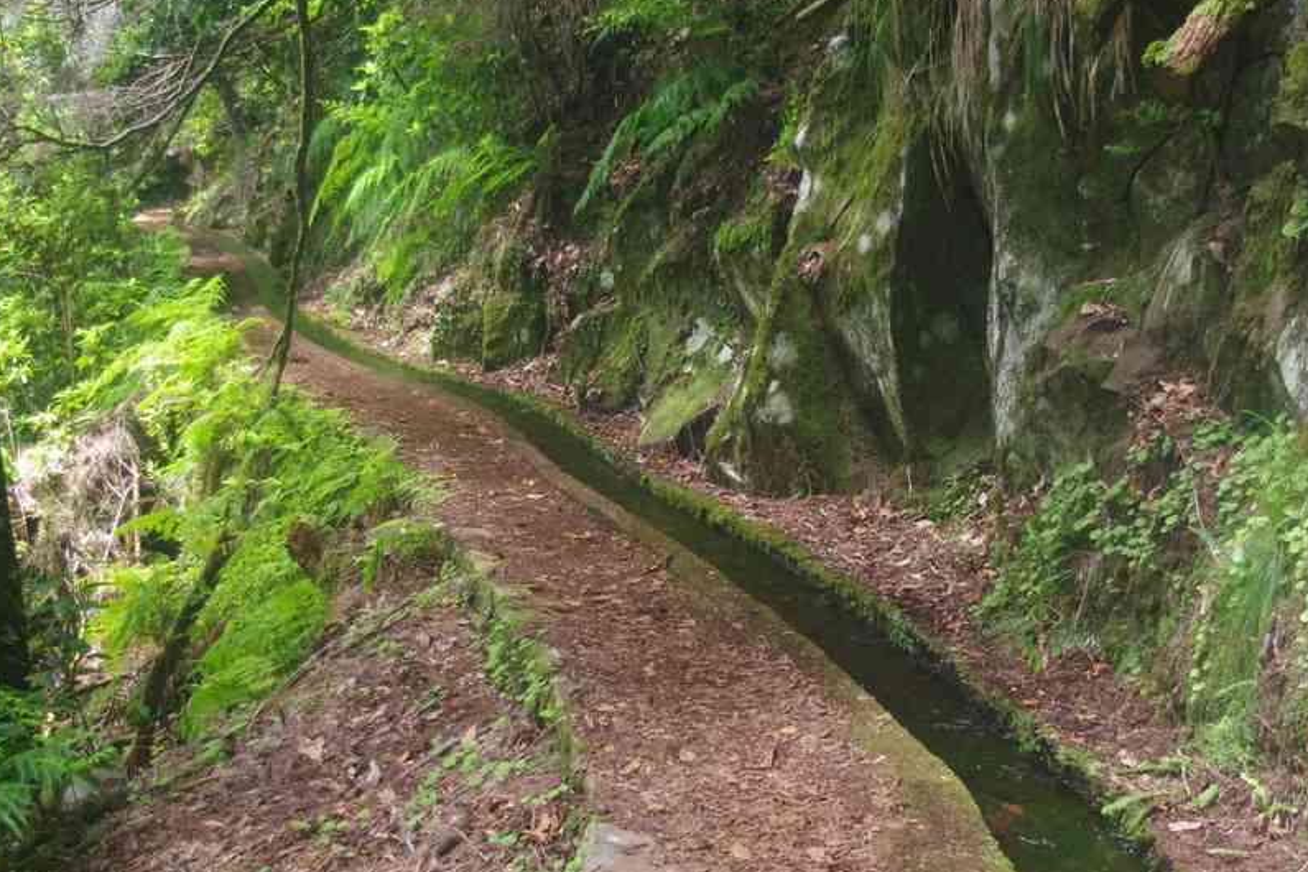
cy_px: 536
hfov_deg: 40.2
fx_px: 1780
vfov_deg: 27.4
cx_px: 777
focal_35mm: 49
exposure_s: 1/50
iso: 3200
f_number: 4.5
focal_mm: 26
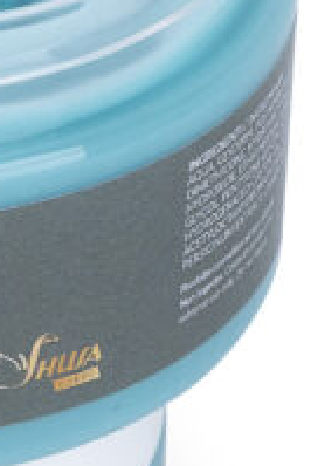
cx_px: -226
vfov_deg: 2.9
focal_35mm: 720
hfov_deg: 1.9
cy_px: 220
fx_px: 9313
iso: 125
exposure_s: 1/125
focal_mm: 93.2
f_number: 11
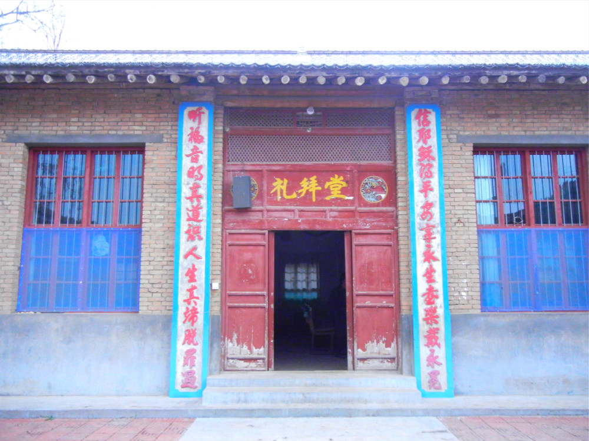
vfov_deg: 46.8
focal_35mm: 30
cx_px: 294
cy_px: 220
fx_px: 510
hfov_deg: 60.0
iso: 800
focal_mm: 5.4
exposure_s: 1/291
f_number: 3.5
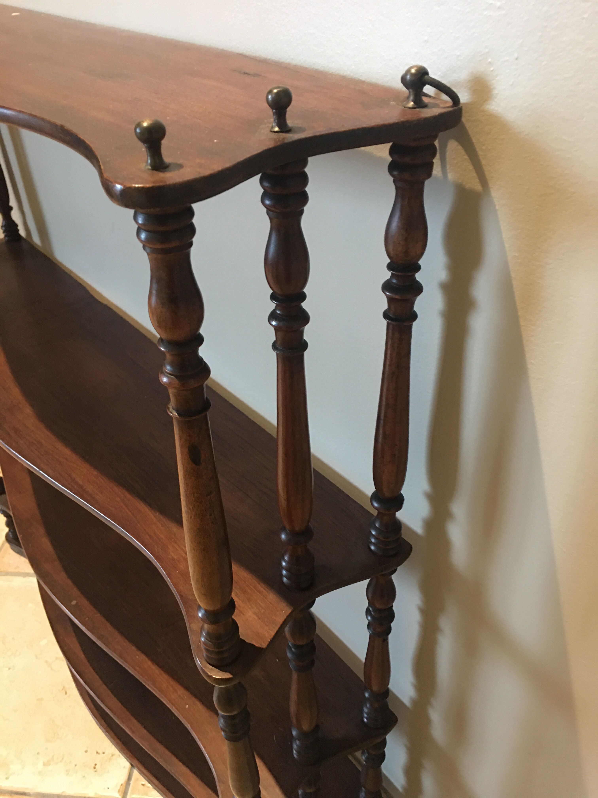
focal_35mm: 29
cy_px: 399
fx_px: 668
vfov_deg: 61.7
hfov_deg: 48.2
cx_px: 299
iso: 100
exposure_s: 1/4
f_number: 2.2
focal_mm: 4.15
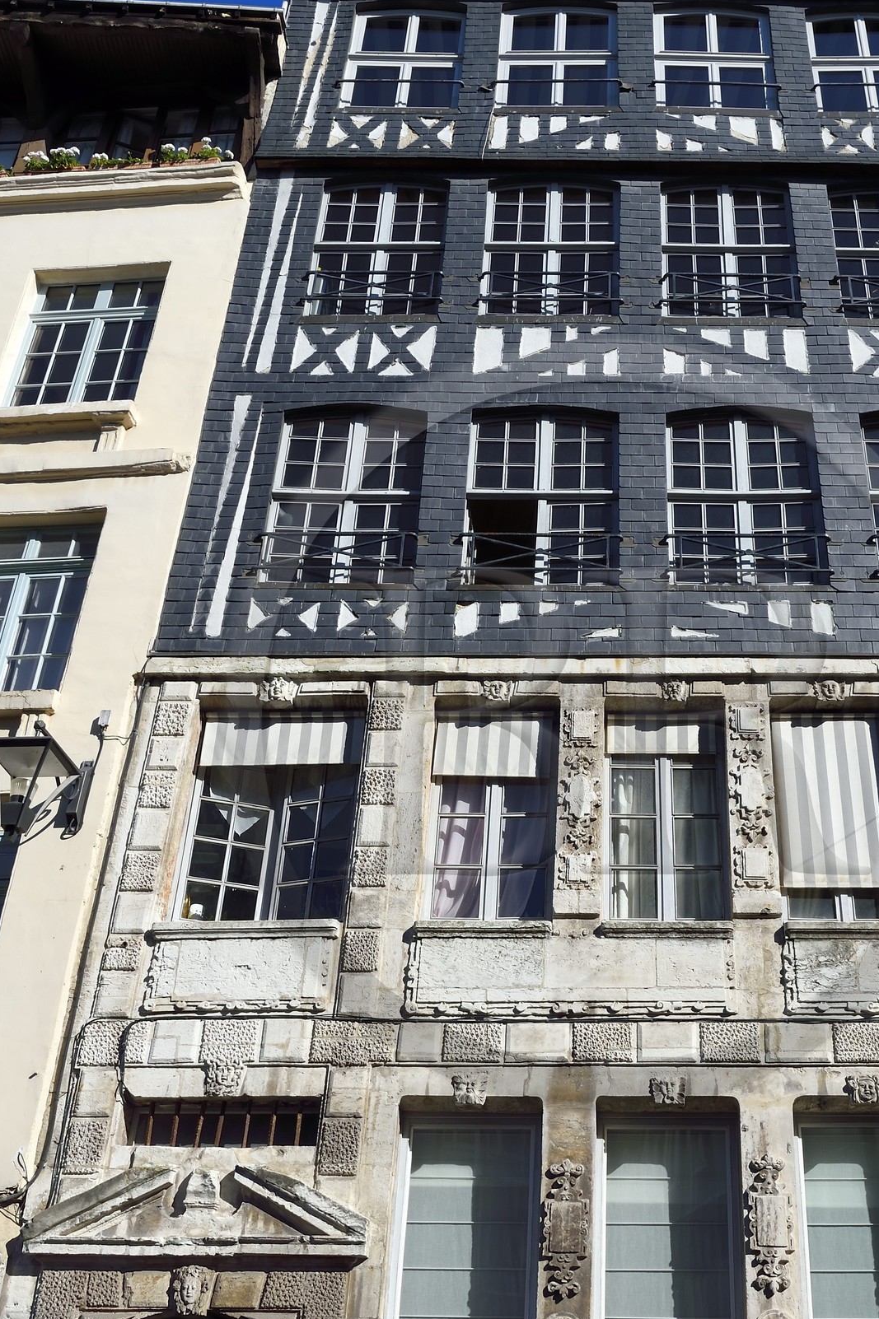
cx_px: 603
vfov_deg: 53.1
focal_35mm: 36
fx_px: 1319
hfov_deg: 36.4
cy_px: 724
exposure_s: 1/250
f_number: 14
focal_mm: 24
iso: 200
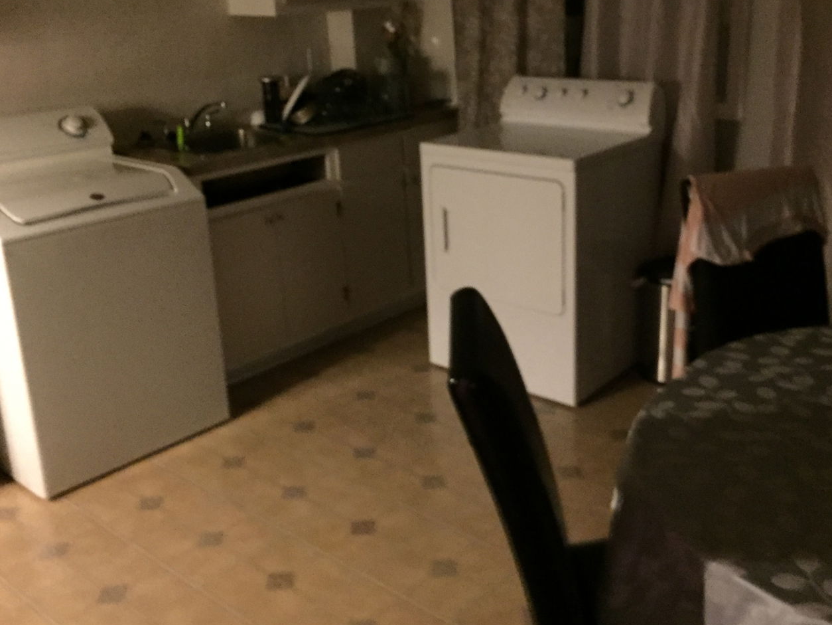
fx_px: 889
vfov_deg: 38.6
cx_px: 435
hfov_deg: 50.1
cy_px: 256
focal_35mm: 37
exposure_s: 1/15
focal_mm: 4.15
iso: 640
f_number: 2.2
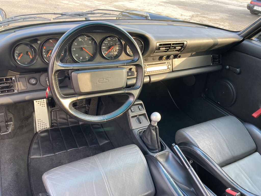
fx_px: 211
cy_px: 98
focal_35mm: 28
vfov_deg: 49.7
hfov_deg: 63.4
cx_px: 130
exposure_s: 1/61
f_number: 1.8
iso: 80
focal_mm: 3.99
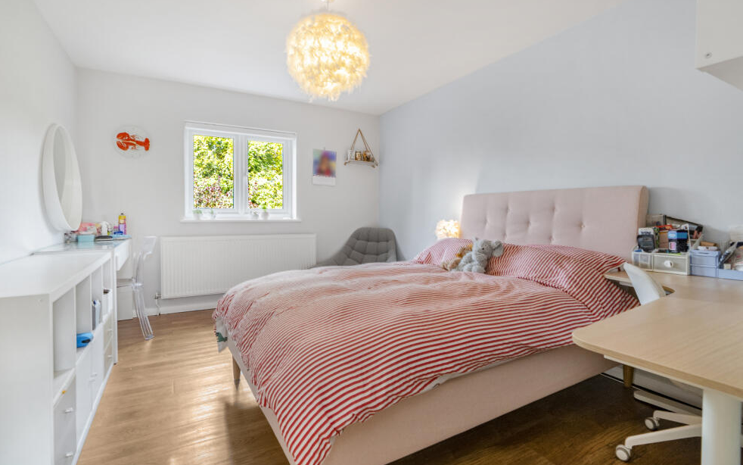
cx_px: 374
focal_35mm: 17
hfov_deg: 94.4
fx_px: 344
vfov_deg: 68.0
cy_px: 219
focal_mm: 16
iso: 800
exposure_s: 1/4
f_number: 7.1
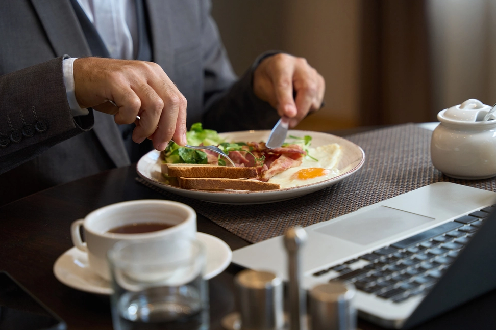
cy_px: 161
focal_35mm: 72
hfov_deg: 28.1
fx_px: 992
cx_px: 254
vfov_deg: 18.9
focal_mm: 70
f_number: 2.8
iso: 640
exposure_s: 1/250
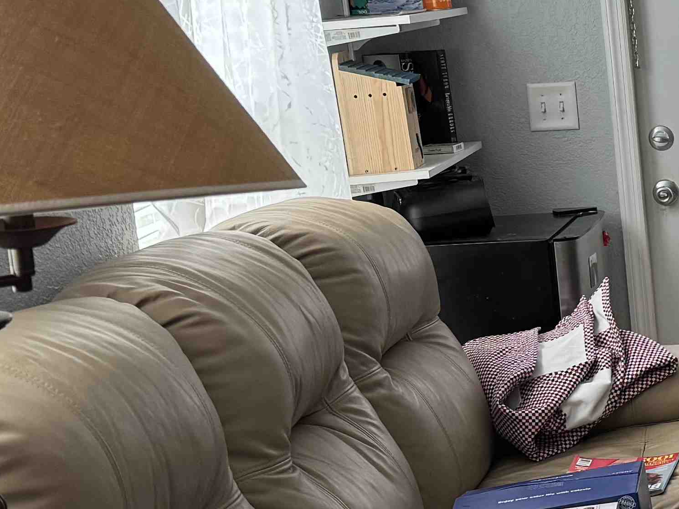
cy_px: 297
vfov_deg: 16.1
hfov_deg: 19.6
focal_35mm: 92
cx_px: 886
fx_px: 1805
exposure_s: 1/60
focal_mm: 6.86
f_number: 1.78
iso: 200
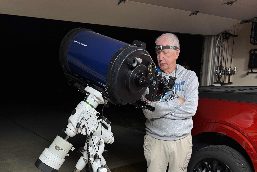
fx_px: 243
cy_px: 161
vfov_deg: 36.0
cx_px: 126
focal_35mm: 34
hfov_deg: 55.8
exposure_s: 1/60
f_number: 1.78
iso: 160
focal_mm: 6.76
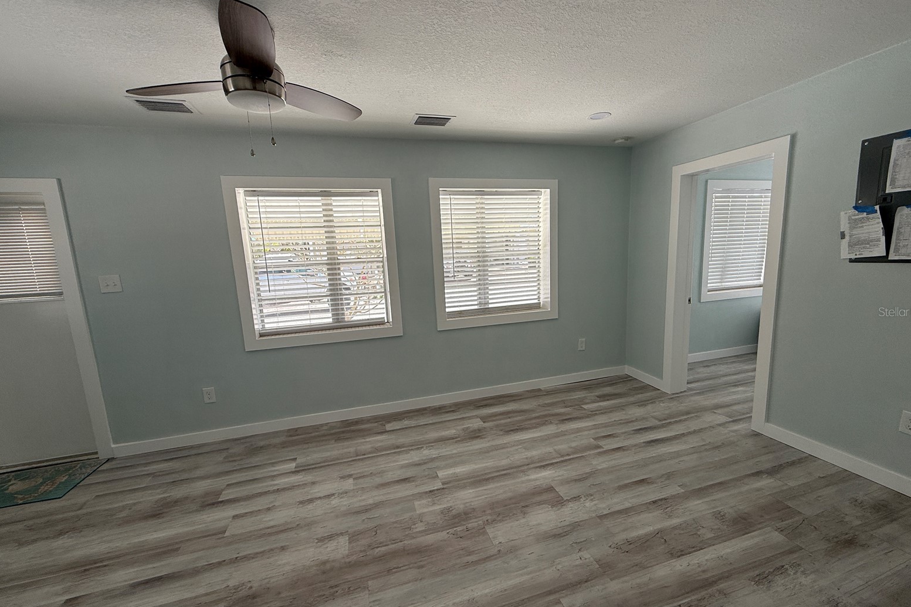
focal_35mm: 15
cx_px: 465
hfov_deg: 100.4
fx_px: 380
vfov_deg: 77.3
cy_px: 311
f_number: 2.2
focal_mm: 2.22
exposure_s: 1/300
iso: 50
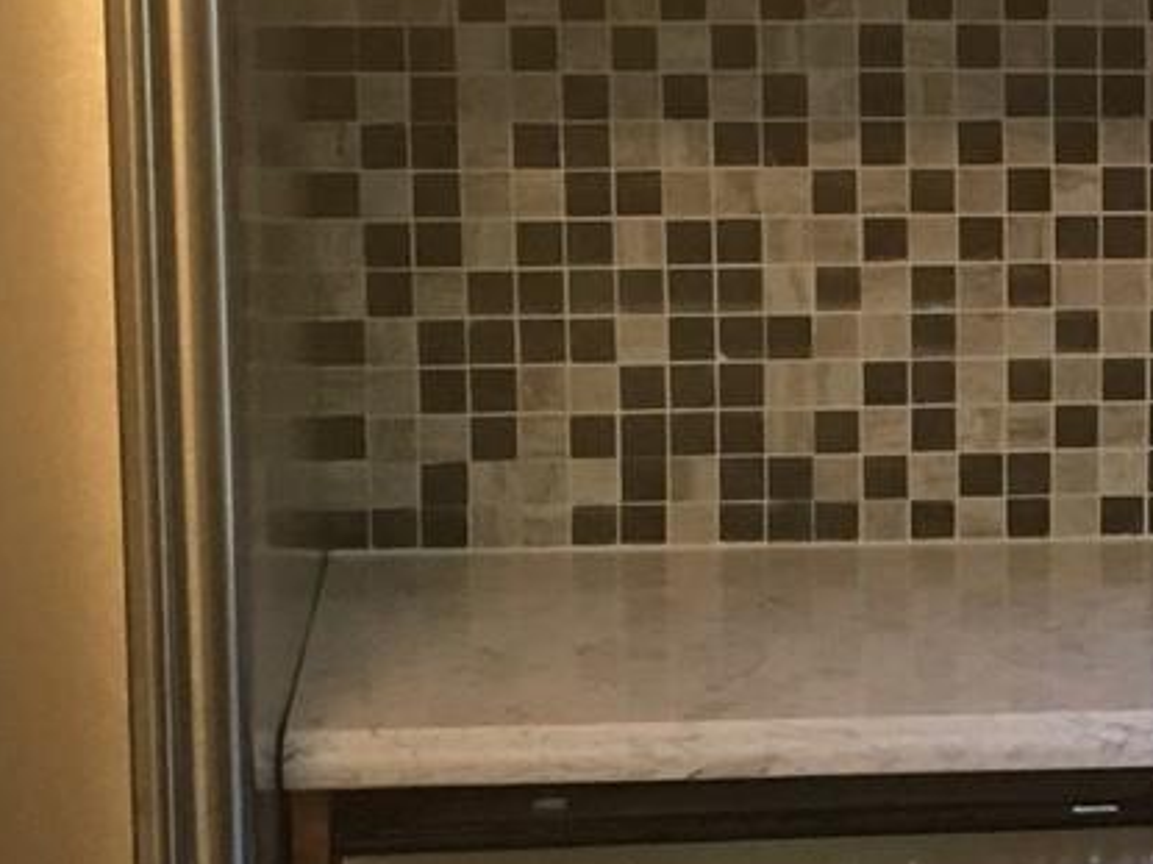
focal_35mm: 143
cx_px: 1595
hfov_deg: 13.2
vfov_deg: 10.4
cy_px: 522
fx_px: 4762
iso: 100
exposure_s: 1/17
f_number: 2.2
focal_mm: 4.15
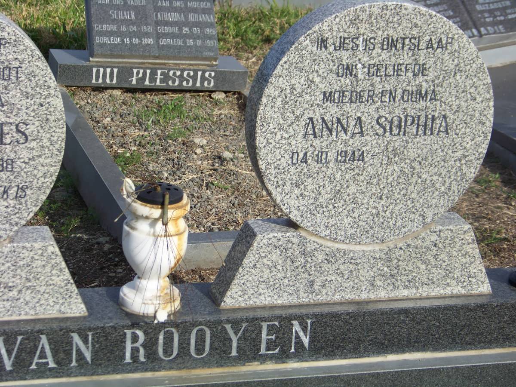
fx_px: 1431
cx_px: 258
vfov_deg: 15.4
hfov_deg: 20.4
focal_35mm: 96
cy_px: 194
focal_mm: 16.2
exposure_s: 1/800
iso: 64
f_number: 3.2
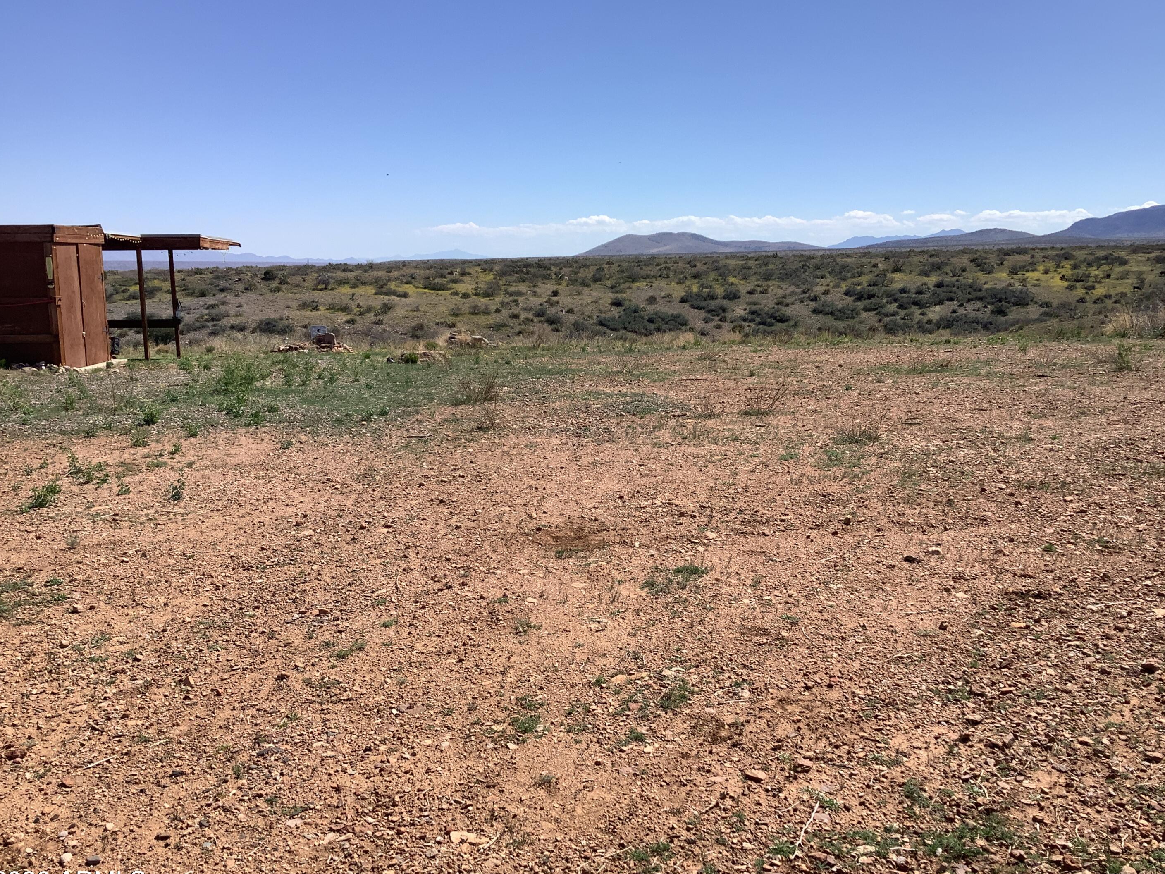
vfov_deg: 42.9
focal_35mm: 33
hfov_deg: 55.3
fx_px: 1111
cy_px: 458
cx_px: 610
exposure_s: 1/1812
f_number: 2.4
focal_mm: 3.3
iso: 25
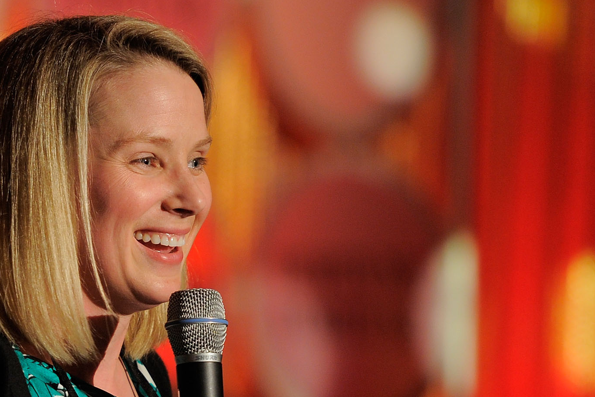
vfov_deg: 3.9
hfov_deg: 5.9
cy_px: 335
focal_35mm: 350
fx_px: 5784
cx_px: -52
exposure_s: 1/160
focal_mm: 160
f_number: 2.8
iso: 2000
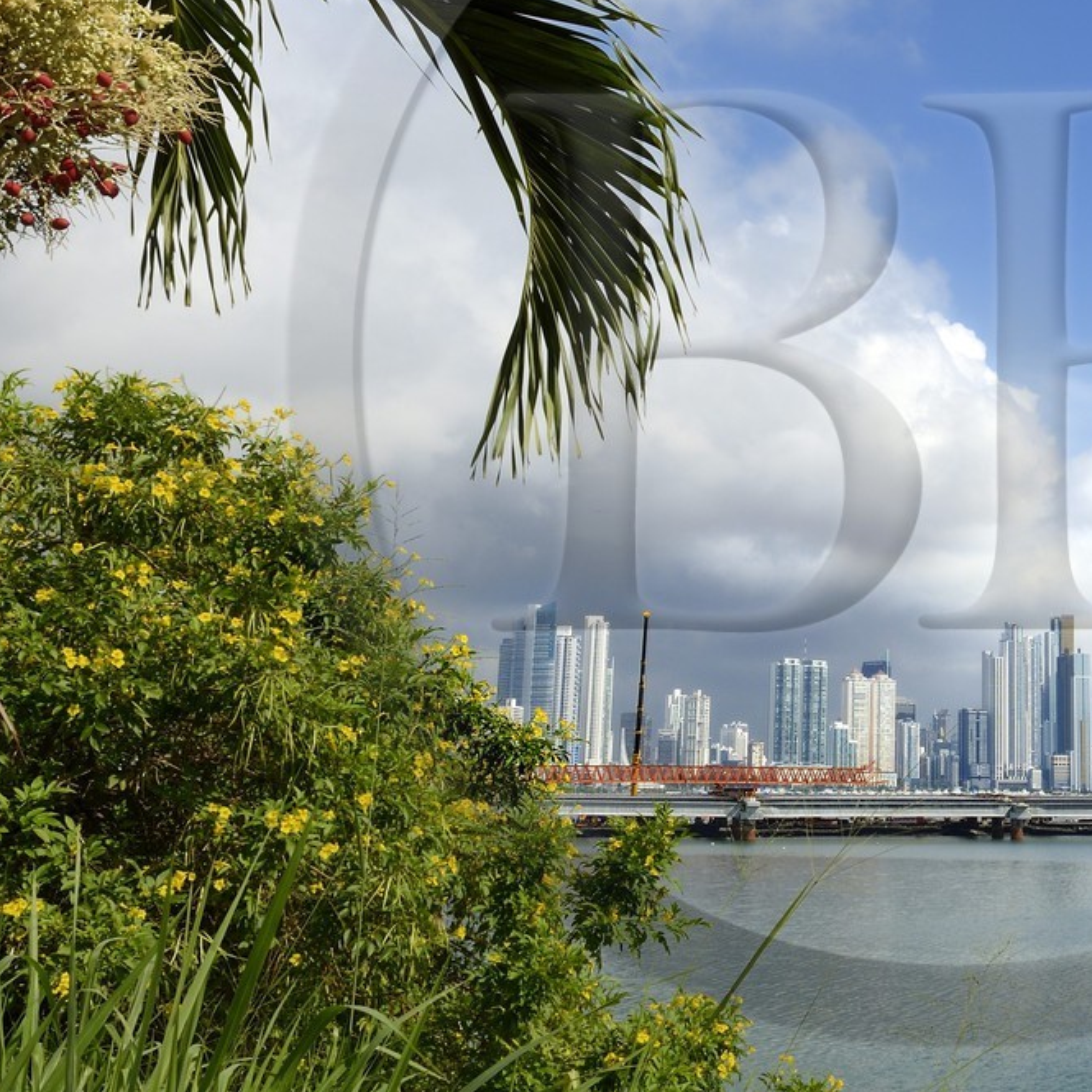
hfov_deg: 33.1
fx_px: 1749
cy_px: 363
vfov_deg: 34.4
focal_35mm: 49
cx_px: 956
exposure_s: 1/200
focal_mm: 24
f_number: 18
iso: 200
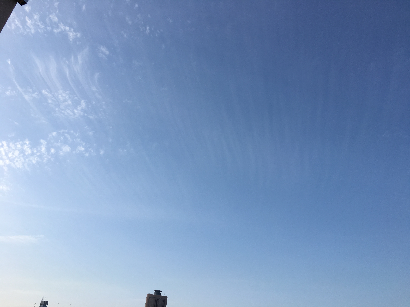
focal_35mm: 29
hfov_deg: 61.7
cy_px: 154
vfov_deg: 48.2
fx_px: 343
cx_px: 205
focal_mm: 4.15
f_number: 2.2
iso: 25
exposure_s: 1/2331
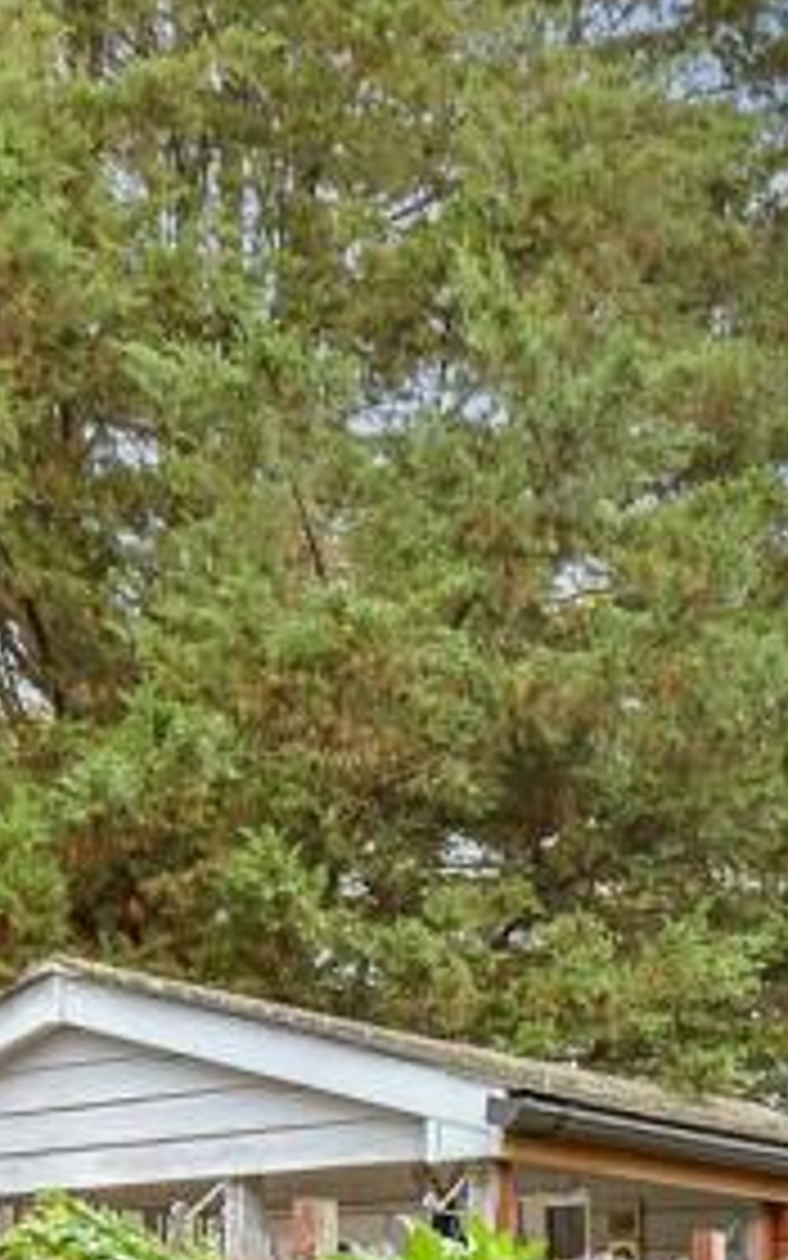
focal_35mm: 56
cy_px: 1352
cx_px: 1022
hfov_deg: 21.0
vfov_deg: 32.4
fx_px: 1924
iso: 250
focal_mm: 10
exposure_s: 1/8
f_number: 8
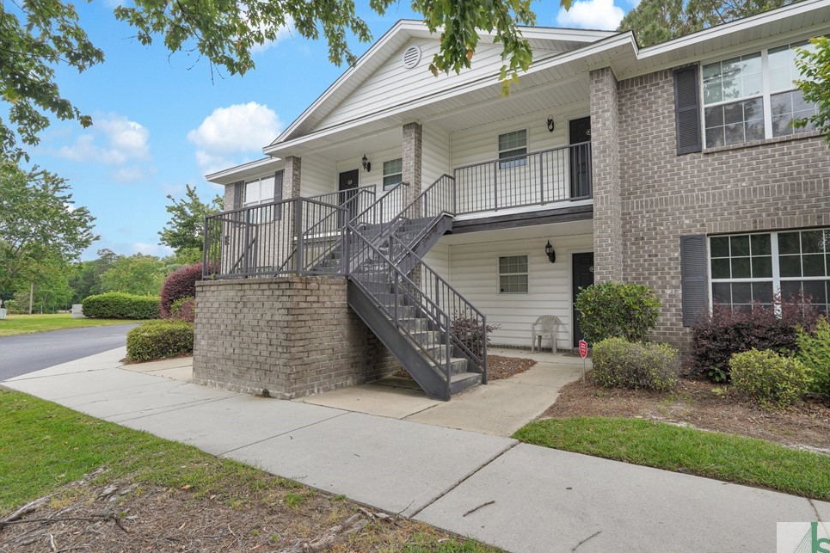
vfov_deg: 65.7
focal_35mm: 19
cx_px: 459
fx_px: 428
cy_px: 274
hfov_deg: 87.9
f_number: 9
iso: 320
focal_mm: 16.5
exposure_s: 1/125
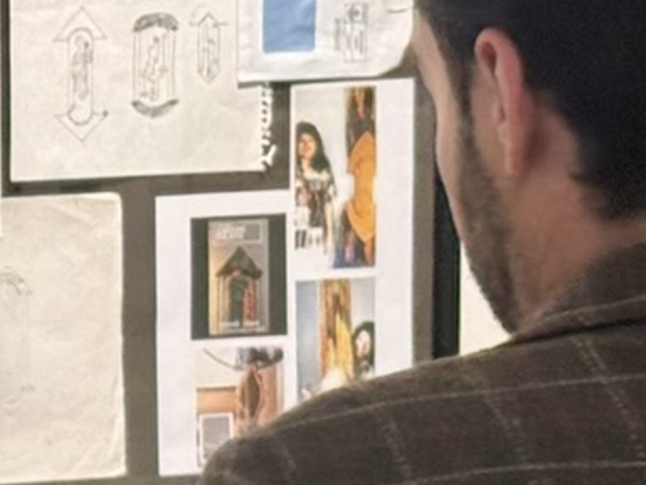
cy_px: 527
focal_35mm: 256
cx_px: -870
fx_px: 4777
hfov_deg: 7.3
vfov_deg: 5.8
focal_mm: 6.76
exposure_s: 1/100
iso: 64
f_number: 1.78
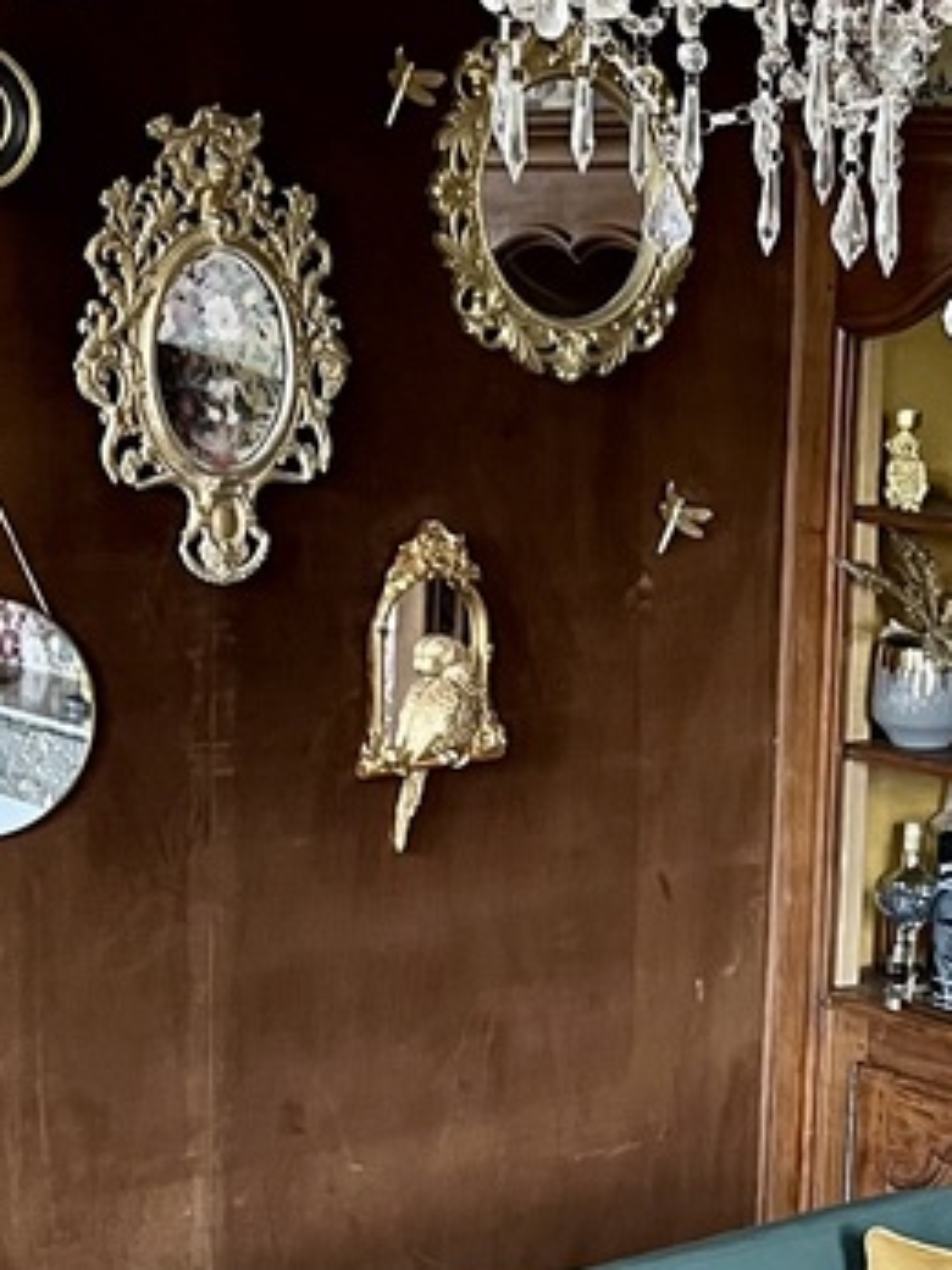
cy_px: 981
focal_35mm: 90
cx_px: 1069
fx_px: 3302
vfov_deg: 21.6
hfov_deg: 15.9
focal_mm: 5.1
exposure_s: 1/81
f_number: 1.6
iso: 125
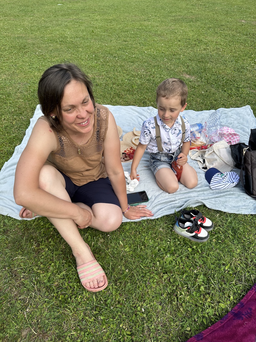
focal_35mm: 24
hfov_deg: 56.8
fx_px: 237
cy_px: 171
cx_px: 128
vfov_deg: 71.6
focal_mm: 6.86
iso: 80
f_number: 1.78
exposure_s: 1/1119
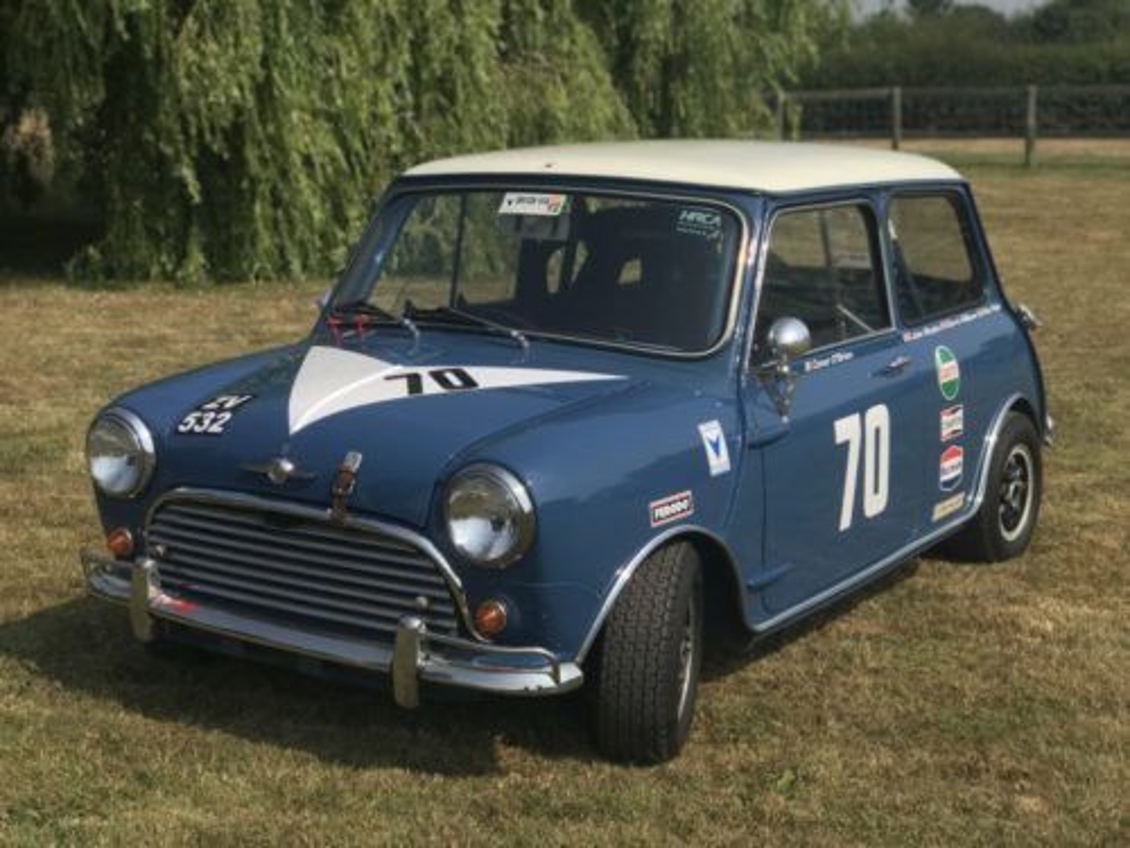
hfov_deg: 33.8
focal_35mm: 57
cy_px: 424
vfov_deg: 25.7
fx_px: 1861
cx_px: 565
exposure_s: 1/669
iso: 20
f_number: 2.8
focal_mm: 6.6
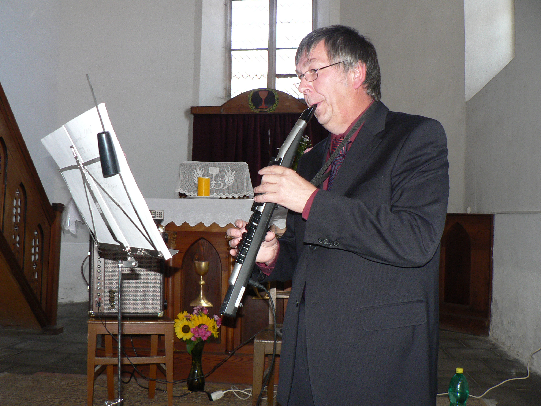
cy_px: 203
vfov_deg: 39.7
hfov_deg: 51.4
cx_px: 270
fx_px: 563
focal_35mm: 36
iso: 200
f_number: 2.8
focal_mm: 6
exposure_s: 1/60
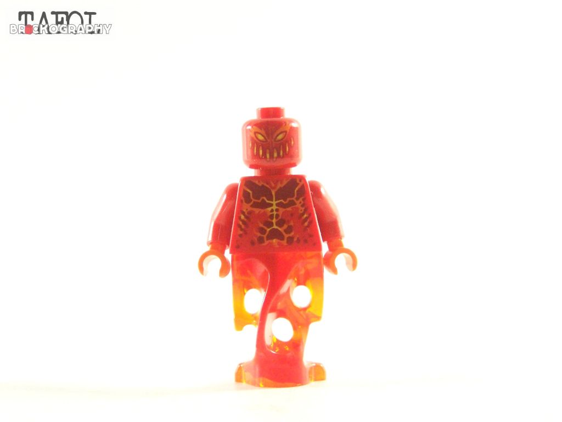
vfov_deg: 18.0
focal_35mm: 82
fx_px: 1331
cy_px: 211
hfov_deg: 23.8
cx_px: 281
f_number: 3.2
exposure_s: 1/60
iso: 400
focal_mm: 13.7
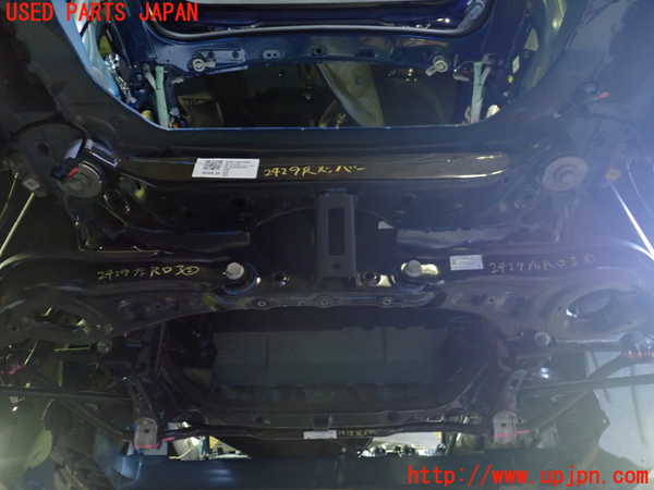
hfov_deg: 60.0
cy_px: 245
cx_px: 327
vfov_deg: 46.8
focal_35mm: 30
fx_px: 567
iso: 800
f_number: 2.3
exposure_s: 1/15
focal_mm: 5.4
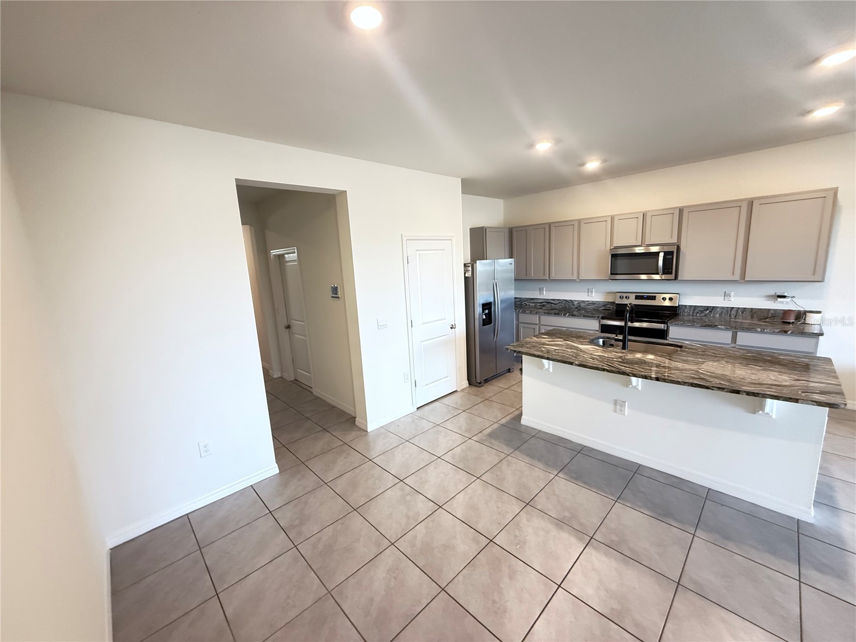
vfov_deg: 85.7
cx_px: 428
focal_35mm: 14
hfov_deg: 102.1
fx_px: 346
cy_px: 321
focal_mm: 2.22
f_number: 2.2
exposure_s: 1/60
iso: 640
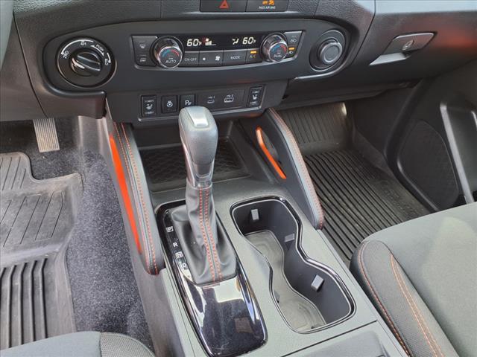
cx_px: 238
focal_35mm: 27
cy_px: 178
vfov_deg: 51.4
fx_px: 372
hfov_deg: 65.3
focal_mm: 3.58
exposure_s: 1/40
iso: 100
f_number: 1.9
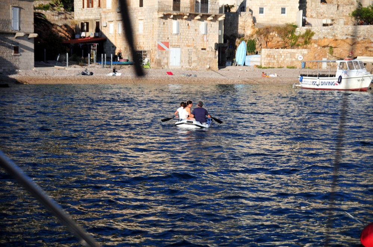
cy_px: 124
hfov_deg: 27.0
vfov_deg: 18.1
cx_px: 186
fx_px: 776
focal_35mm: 75
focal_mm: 50
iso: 250
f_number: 2.8
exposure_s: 1/8000
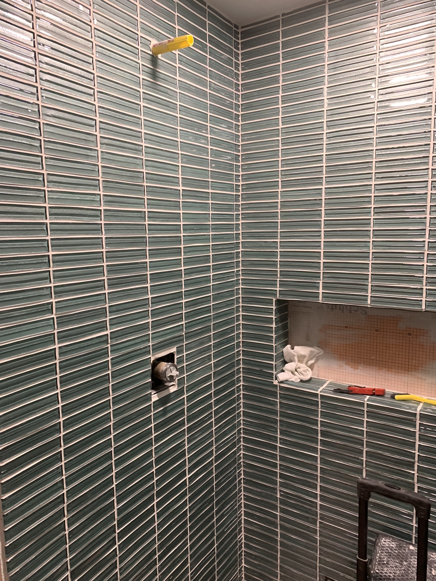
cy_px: 290
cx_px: 218
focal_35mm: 26
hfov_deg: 53.1
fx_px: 437
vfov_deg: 67.3
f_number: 1.8
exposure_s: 1/40
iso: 320
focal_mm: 4.25
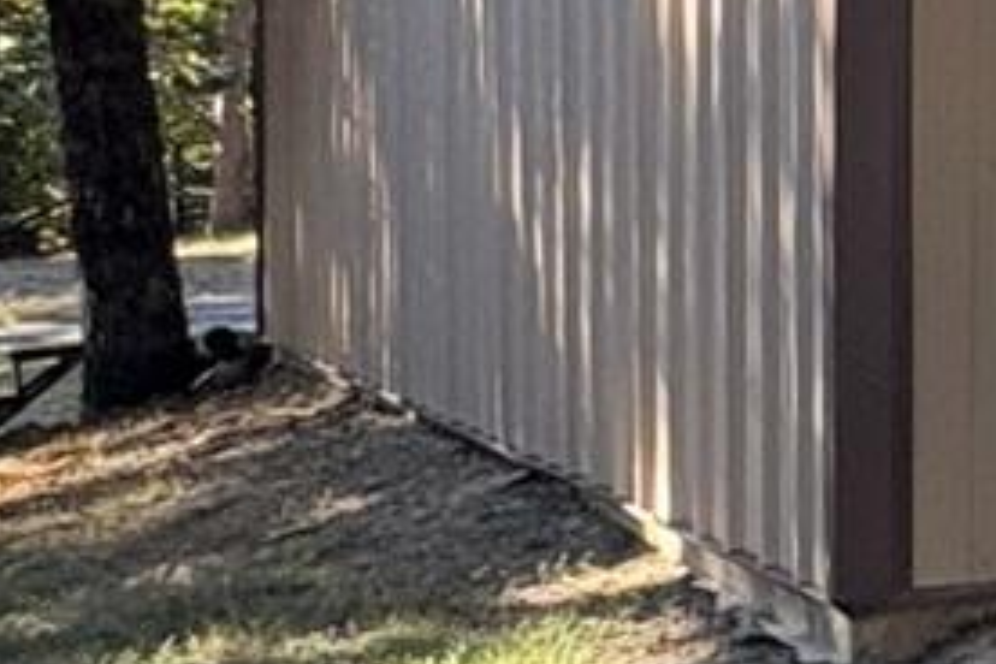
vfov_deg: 12.6
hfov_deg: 12.5
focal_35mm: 108
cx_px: 2678
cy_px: 162
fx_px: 2988
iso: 125
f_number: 2.2
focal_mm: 2.22
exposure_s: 1/125
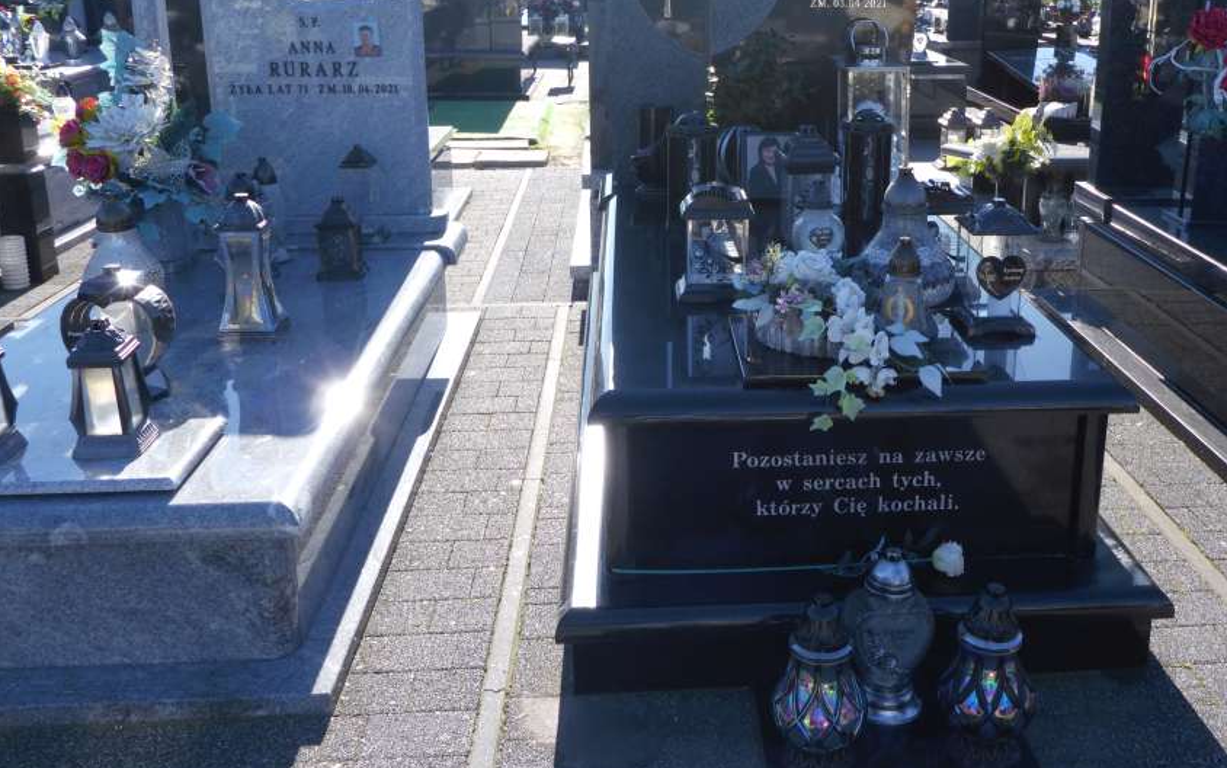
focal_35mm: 36
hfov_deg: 53.6
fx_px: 1204
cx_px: 740
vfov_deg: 35.1
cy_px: 272
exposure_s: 1/320
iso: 80
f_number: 3.3
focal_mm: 4.9
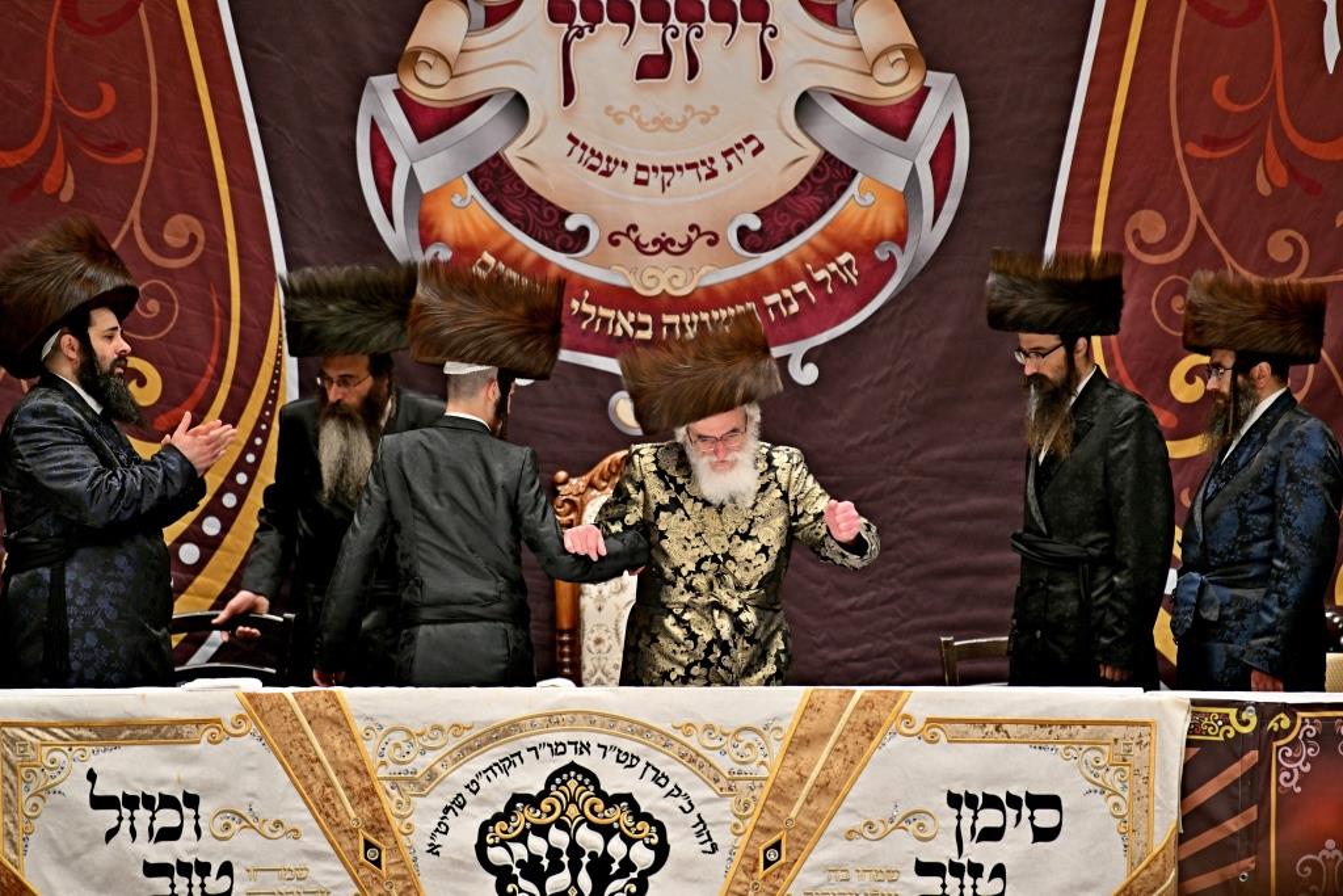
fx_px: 7462
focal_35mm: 200
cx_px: 672
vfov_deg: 6.9
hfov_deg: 10.3
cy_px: 448
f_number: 2.8
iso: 320
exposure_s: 1/400
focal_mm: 200
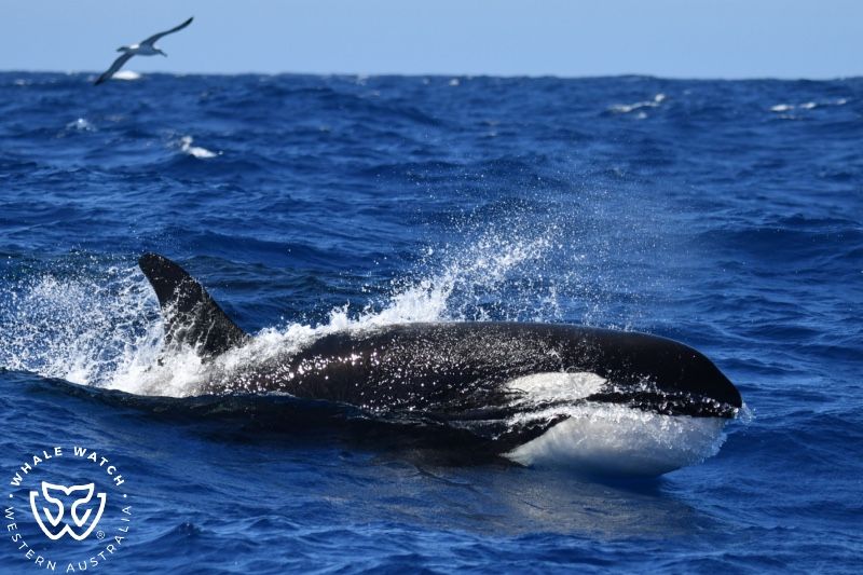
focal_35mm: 185
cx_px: 432
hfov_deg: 11.1
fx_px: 4434
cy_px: 288
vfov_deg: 7.4
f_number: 5.3
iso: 1000
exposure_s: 1/8000
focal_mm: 185
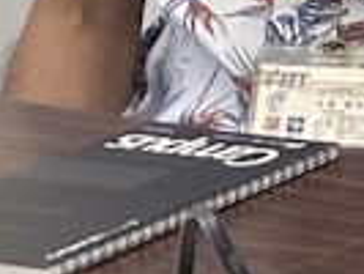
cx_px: 958
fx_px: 1768
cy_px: -184
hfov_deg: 9.9
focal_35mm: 168
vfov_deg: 8.6
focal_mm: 3.99
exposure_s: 1/120
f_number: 1.8
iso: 40
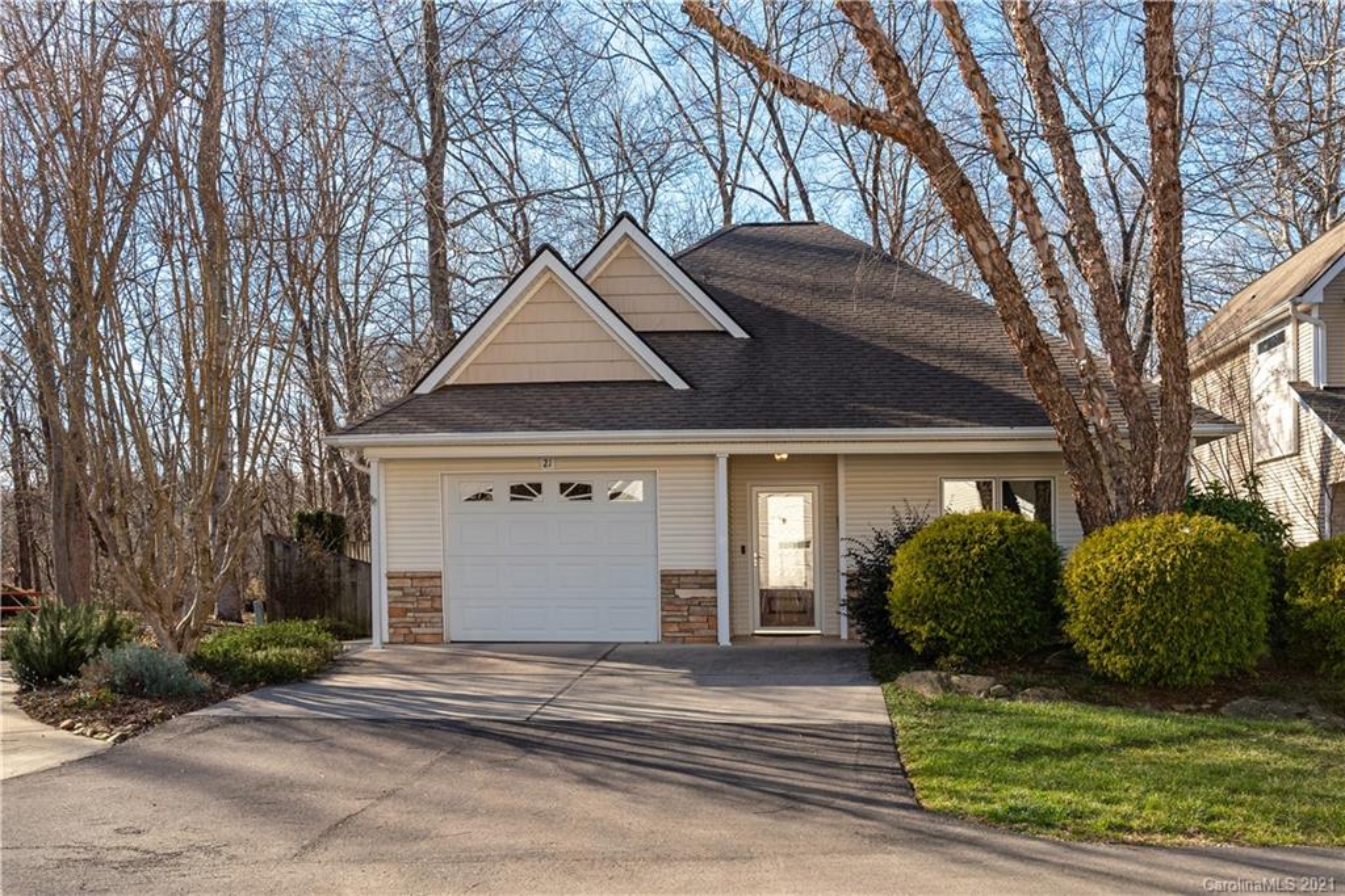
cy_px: 448
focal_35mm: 35
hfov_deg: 54.4
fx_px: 1308
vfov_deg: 37.9
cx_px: 672
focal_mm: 35
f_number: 8
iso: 200
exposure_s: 1/640
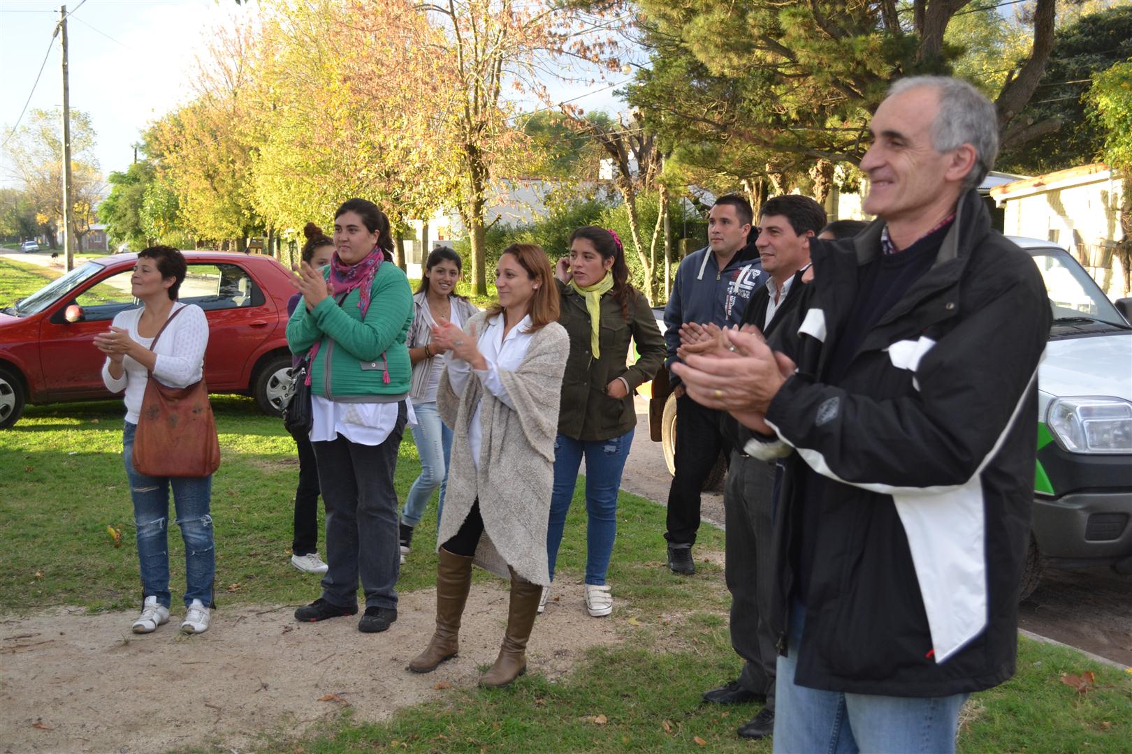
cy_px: 377
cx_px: 566
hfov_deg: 46.4
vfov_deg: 31.9
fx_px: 1321
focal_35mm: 42
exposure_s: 1/125
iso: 400
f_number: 5.6
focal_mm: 28
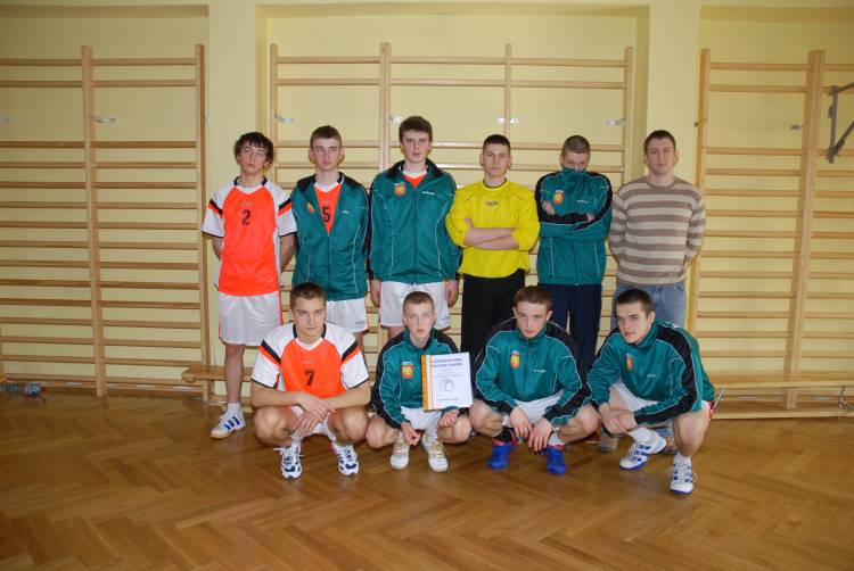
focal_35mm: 27
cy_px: 286
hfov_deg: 67.3
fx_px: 641
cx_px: 427
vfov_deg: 48.0
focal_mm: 18
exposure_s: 1/80
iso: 200
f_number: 5.6
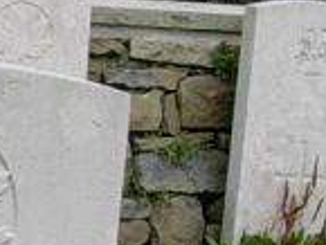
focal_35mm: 186
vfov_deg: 7.7
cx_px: -205
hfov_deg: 10.2
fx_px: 1753
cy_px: 459
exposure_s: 1/287
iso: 70
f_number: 5.8
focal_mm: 6.7
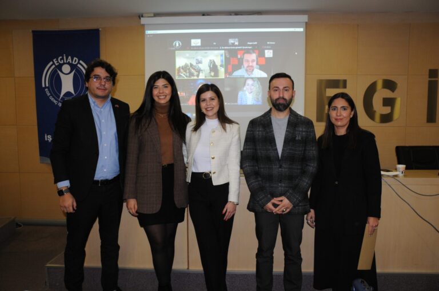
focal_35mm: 30
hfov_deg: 62.0
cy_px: 146
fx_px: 365
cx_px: 220
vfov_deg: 43.5
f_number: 4.5
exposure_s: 1/60
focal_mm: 20
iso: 640
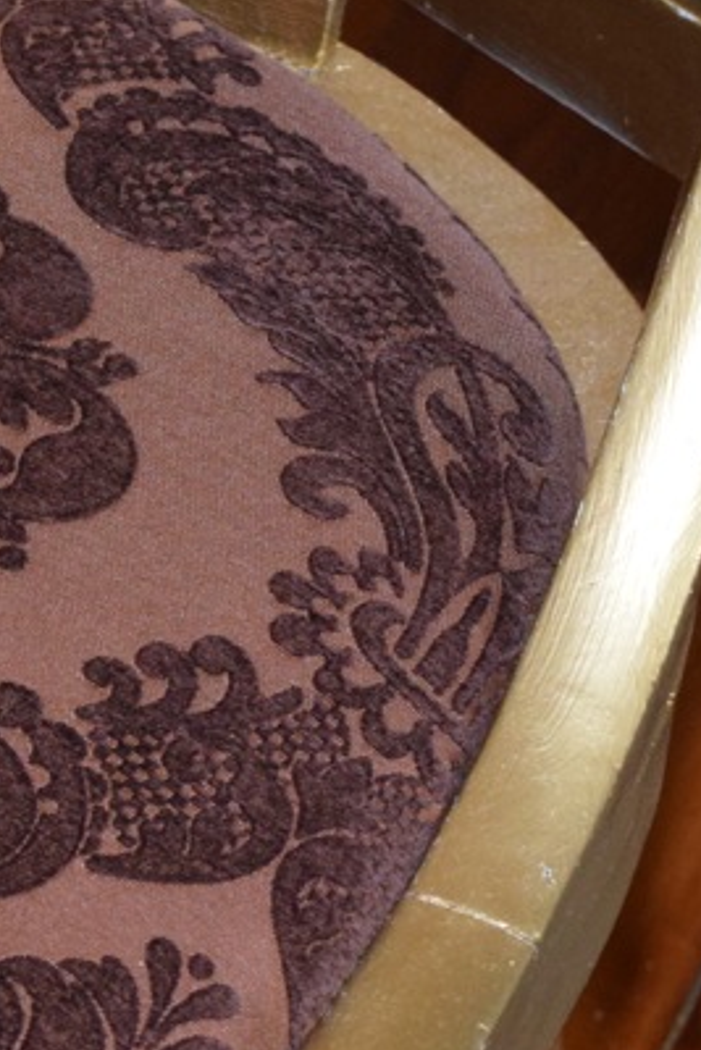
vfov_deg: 10.0
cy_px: 524
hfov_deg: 6.6
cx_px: -328
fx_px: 6019
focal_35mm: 206
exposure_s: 1/60
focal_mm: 55
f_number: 5.6
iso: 3200
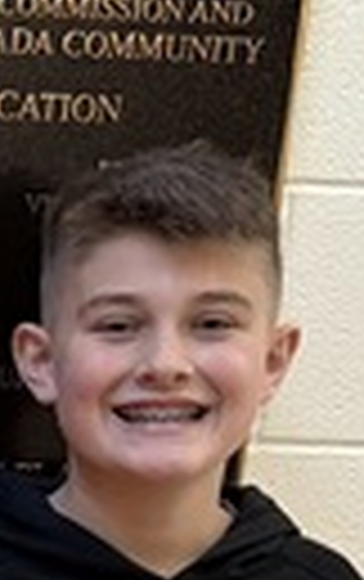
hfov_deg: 5.0
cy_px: 1003
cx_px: -1353
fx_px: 3464
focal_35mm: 219
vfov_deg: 9.2
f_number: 1.6
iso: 160
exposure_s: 1/60
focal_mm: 5.96
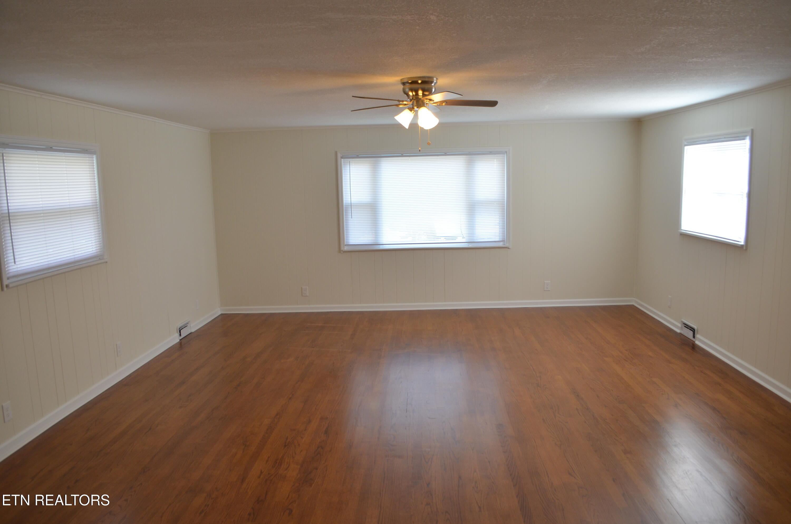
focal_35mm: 27
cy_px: 262
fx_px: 592
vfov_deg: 47.7
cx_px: 396
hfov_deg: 67.5
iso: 400
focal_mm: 18
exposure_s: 1/60
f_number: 4
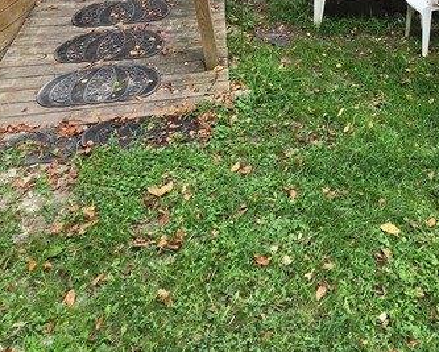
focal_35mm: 39
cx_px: 359
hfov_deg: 44.3
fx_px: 507
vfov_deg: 33.2
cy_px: -40
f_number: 2.2
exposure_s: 1/174
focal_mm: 2.2
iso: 50
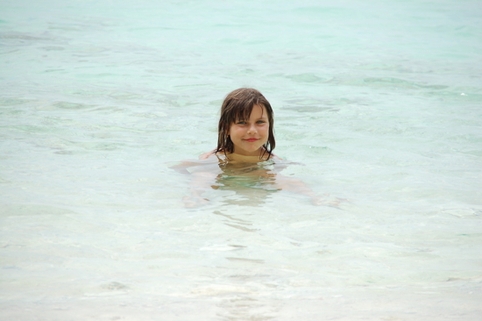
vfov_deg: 3.7
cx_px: 241
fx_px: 5018
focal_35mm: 375
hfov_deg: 5.5
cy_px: 160
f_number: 6.3
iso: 200
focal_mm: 250
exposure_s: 1/400
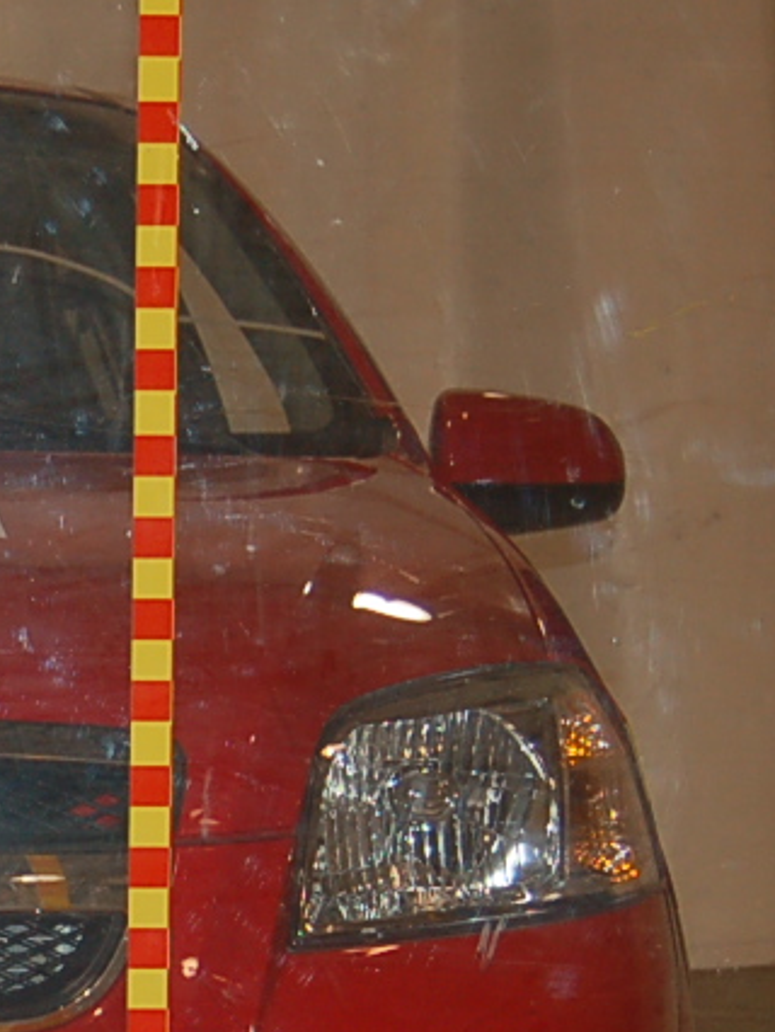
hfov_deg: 11.6
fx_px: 3638
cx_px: -383
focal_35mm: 122
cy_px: 899
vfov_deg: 16.0
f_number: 4
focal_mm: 24
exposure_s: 1/60
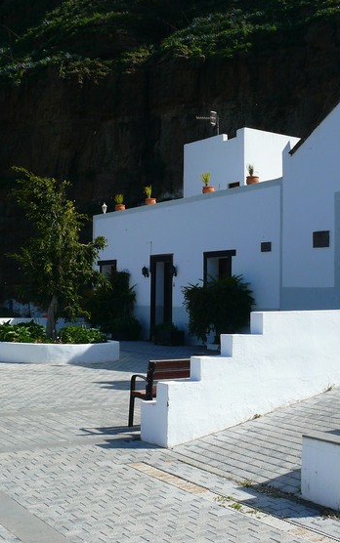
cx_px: 161
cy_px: 270
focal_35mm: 50
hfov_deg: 25.9
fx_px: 741
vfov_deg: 40.3
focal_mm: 7.4
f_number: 4.5
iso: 100
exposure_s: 1/250
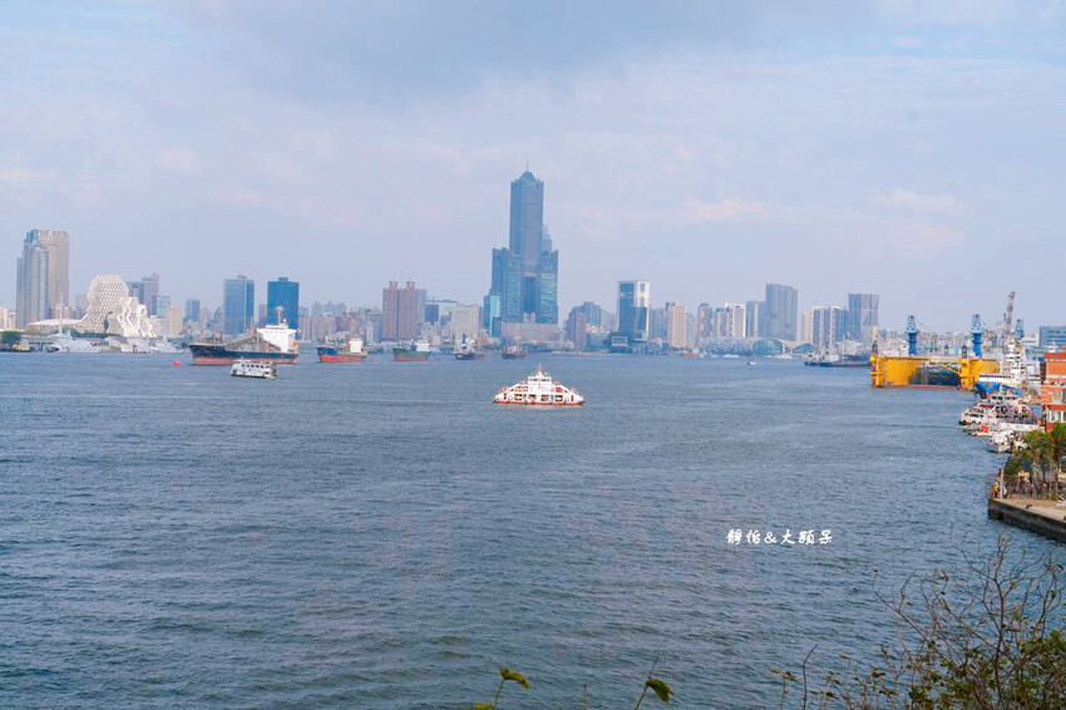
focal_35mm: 59
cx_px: 533
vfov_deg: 23.0
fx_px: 1746
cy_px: 355
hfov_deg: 33.9
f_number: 8
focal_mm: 59
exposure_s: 1/800
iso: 320
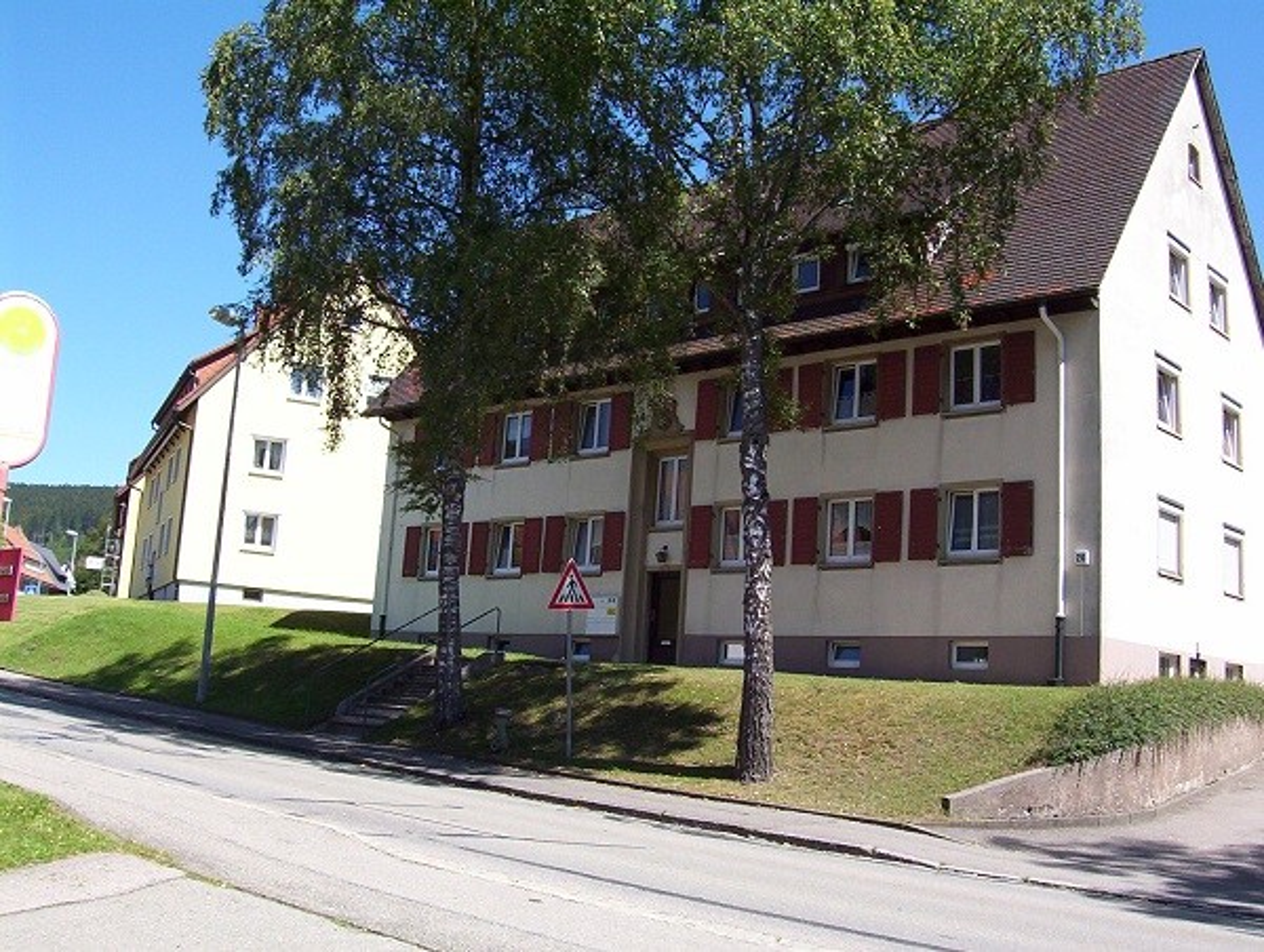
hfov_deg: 43.8
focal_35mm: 43
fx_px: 1573
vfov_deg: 33.7
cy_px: 476
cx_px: 632
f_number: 5.17
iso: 100
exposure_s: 1/386
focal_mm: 5.77
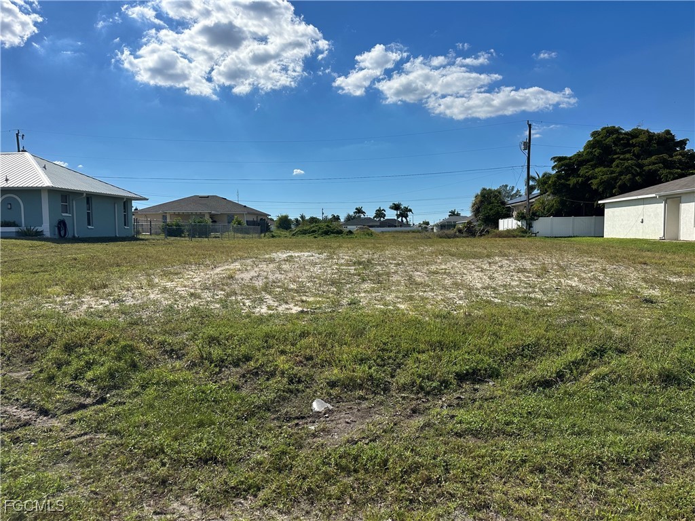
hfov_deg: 71.6
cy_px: 260
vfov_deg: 56.8
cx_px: 348
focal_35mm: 24
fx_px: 482
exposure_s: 1/8929
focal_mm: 6.86
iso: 80
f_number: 1.78
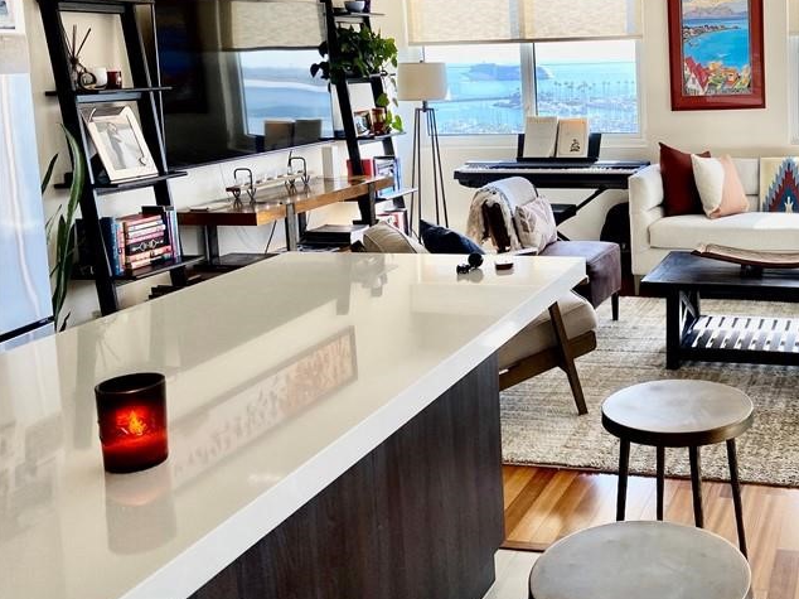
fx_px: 969
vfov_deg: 33.8
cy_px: 164
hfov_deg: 42.8
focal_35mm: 42
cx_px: 640
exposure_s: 1/155
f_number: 1.8
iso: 32
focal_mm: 4.25
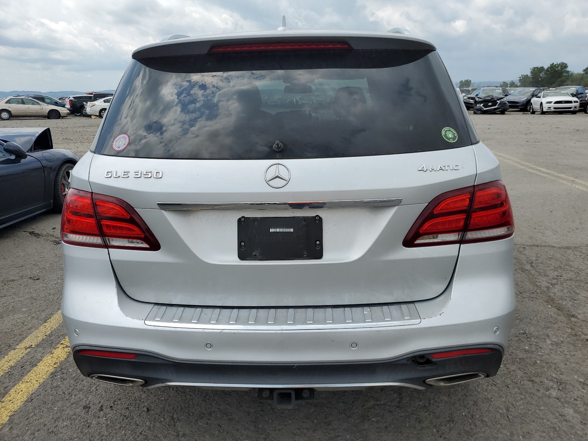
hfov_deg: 67.3
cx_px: 294
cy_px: 220
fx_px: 442
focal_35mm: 26
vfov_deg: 53.1
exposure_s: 1/3333
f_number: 1.5
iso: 50
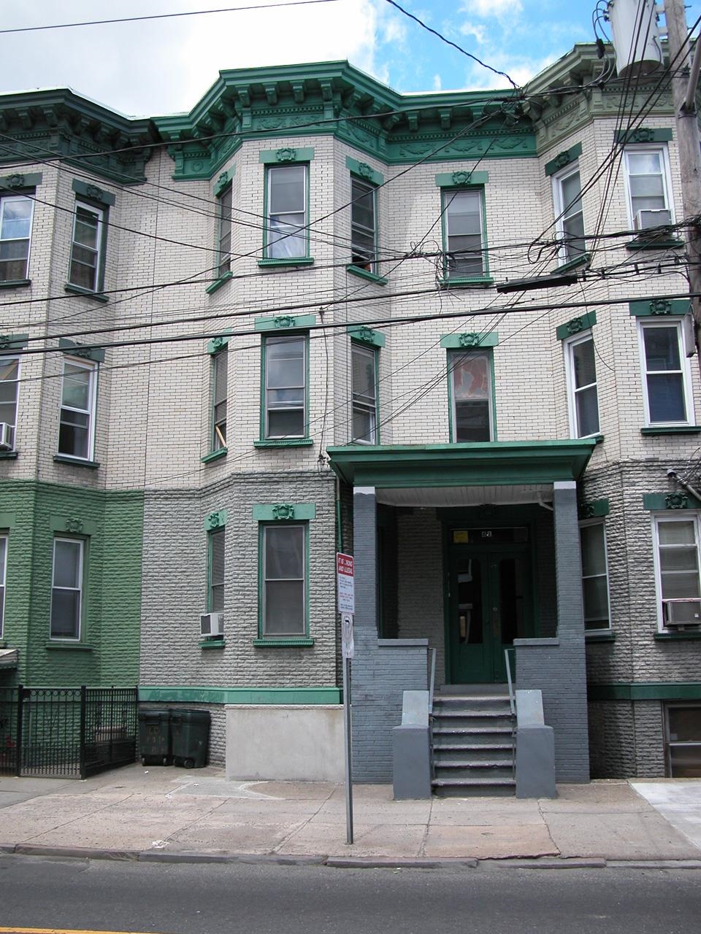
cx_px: 350
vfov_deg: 52.6
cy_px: 467
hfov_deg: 40.7
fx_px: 945
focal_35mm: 35
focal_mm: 8.9
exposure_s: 1/843
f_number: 2.8
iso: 100
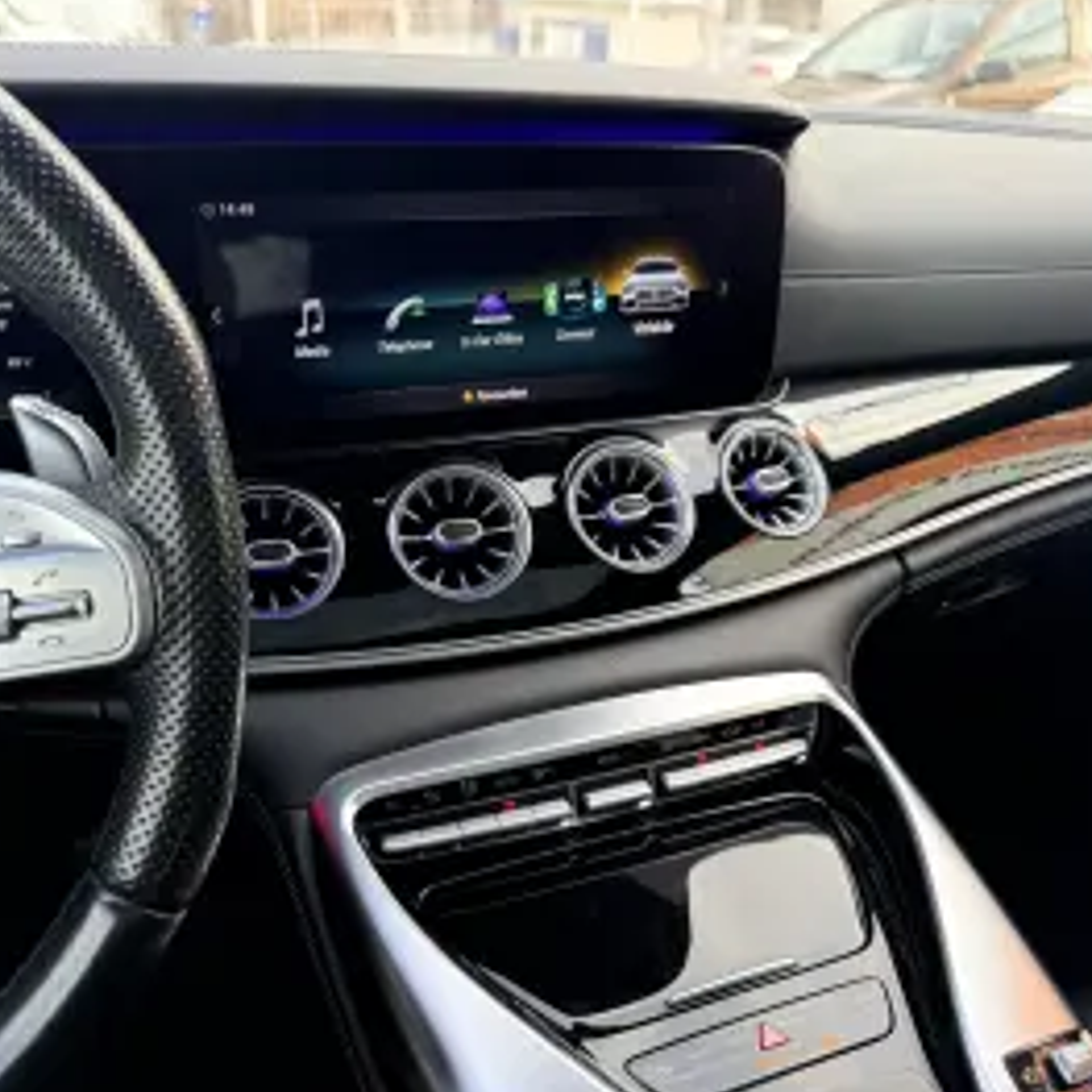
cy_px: 548
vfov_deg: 55.6
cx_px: 507
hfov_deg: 55.6
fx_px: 1035
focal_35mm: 29
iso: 160
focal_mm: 6.76
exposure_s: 1/237
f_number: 1.78
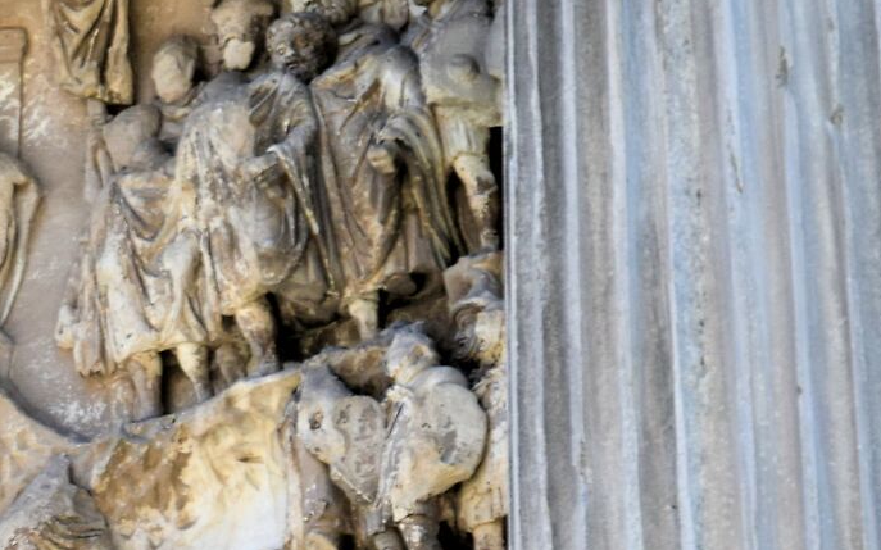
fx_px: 8978
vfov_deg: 3.5
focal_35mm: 374
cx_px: -392
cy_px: 874
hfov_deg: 5.6
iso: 400
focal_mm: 70
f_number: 6.3
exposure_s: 1/160
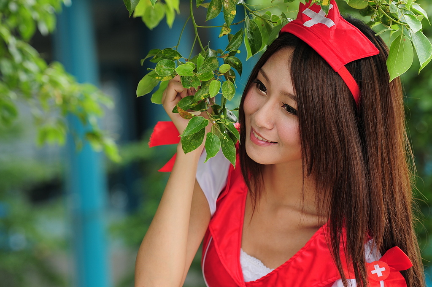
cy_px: 144
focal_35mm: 168
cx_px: 216
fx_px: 2013
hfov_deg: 12.2
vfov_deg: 8.1
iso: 200
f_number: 4
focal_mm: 112
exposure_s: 1/320
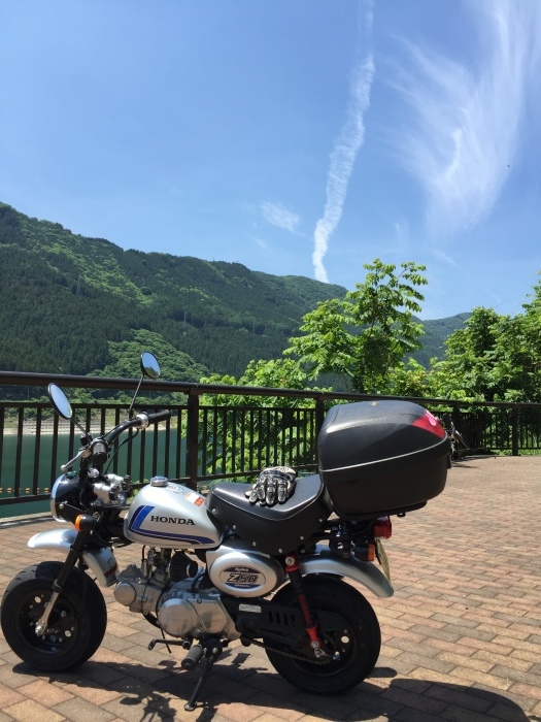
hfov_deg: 48.2
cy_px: 361
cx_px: 270
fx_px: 604
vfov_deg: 61.7
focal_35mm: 29
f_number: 2.2
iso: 32
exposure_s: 1/1099
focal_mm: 4.15
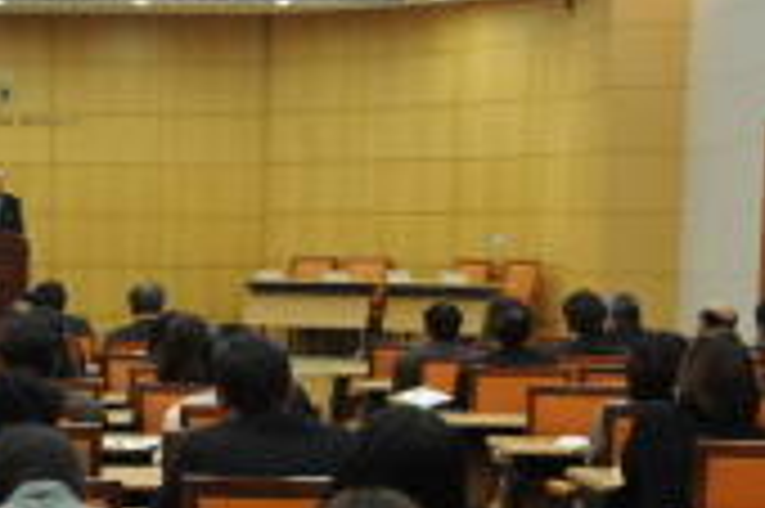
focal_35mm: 97
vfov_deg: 13.9
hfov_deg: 20.3
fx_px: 2059
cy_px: 512
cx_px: -14
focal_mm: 22
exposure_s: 1/100
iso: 800
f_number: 3.8
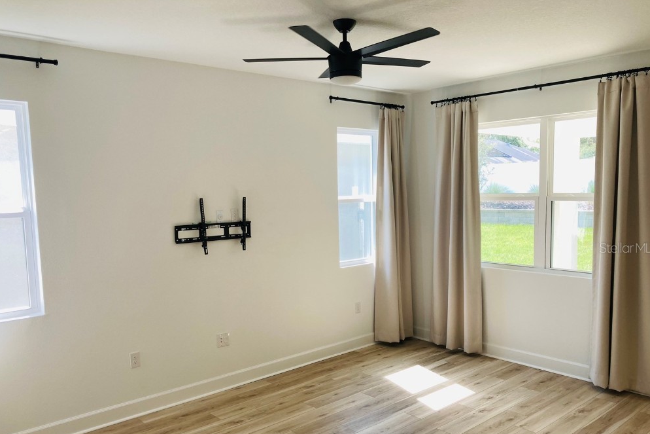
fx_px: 542
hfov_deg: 61.9
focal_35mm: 30
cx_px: 326
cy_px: 247
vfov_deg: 43.5
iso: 20
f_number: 1.8
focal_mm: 3.99
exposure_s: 1/129
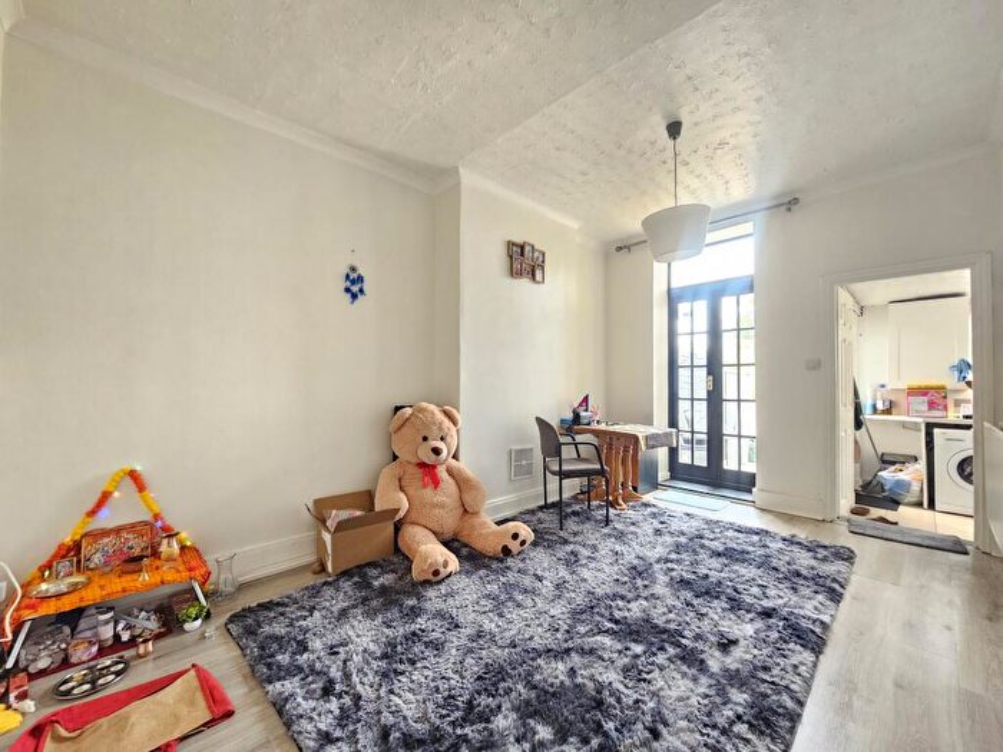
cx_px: 502
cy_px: 376
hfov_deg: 106.2
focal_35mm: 13
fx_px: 377
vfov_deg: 89.9
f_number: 2.2
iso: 250
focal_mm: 2.2
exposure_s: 1/50
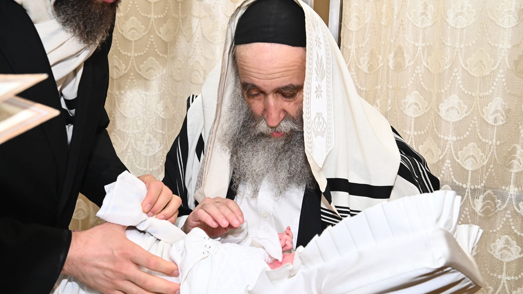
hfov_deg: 45.5
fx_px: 624
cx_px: 260
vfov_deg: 26.5
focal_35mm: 45
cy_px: 137
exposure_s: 1/200
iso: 1000
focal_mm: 42
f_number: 7.1
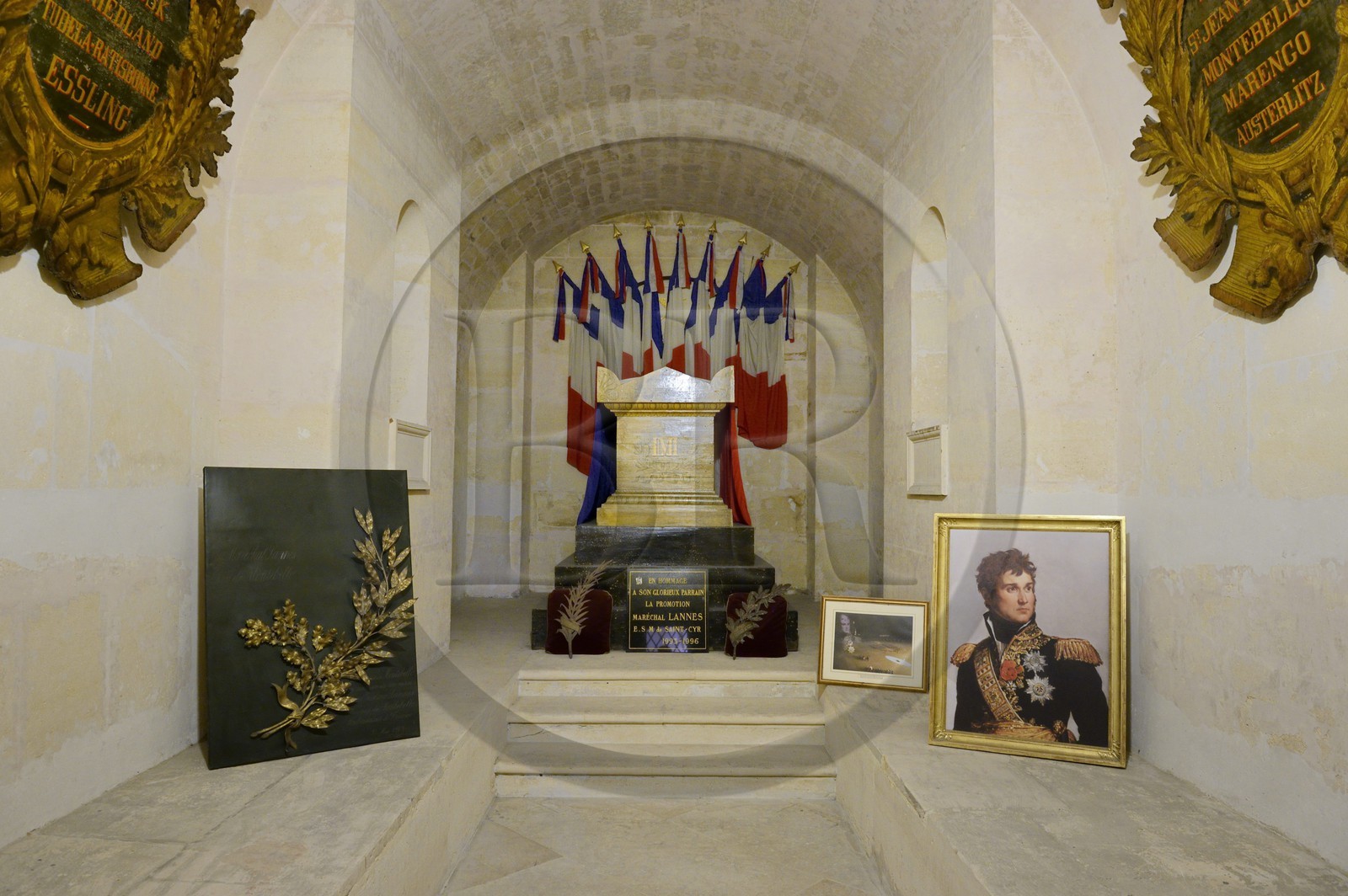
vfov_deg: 53.1
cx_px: 674
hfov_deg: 73.8
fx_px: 898
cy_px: 448
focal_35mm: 24
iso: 1600
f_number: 5.6
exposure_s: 1/1.25
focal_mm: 24
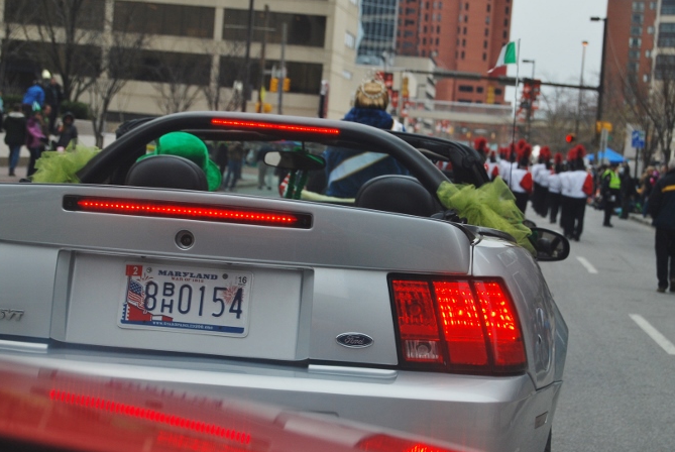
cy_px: 244
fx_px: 1851
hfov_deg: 20.7
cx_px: 344
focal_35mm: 99
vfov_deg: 13.9
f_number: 5.6
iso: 200
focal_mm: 55
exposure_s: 1/125
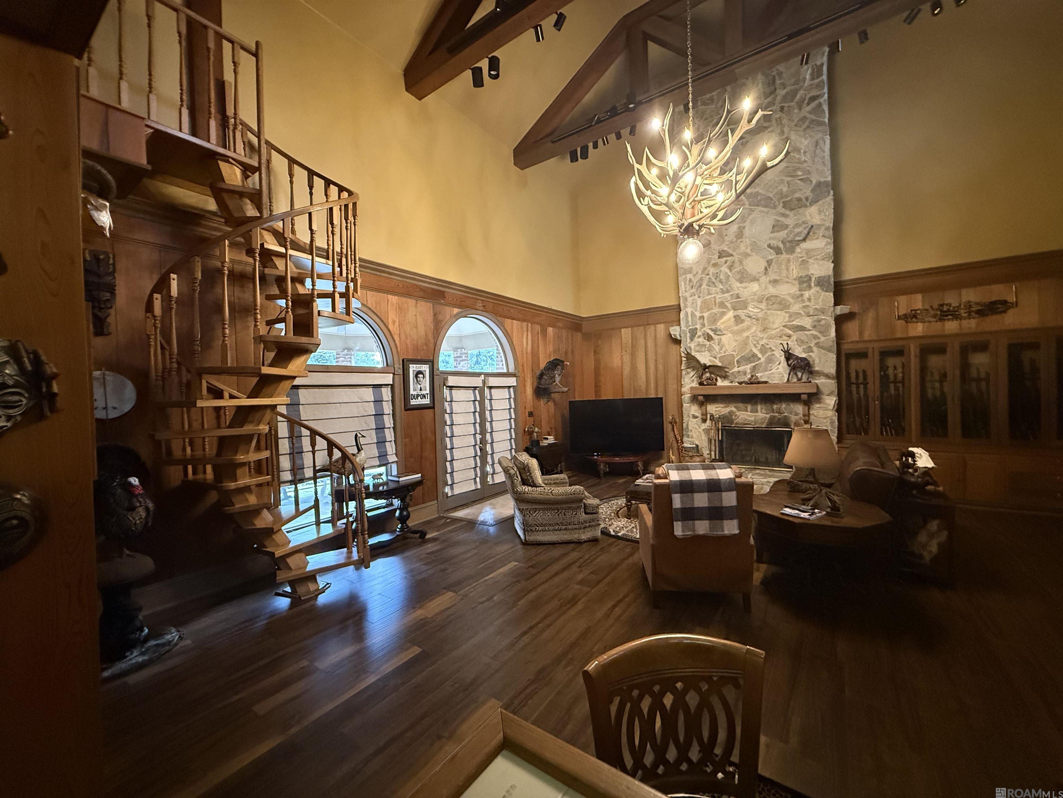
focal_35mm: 14
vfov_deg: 85.7
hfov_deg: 102.1
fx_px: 430
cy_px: 399
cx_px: 532
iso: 800
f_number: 2.2
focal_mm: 2.22
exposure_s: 1/60
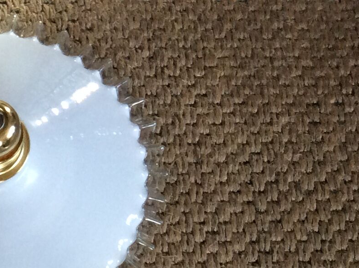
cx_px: -98
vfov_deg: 13.1
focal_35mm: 105
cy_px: 439
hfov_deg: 17.6
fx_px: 1087
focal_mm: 3.3
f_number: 2.4
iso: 80
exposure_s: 1/25
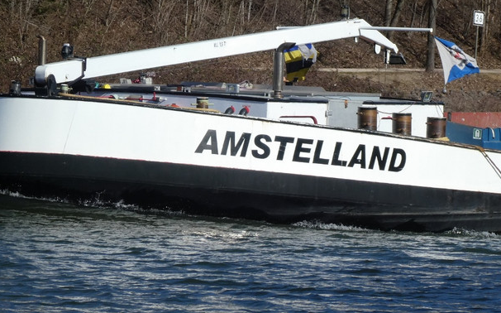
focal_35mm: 282
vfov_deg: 4.6
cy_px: 110
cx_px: 291
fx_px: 3848
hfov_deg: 7.4
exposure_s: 1/500
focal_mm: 27.1
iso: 80
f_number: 5.4
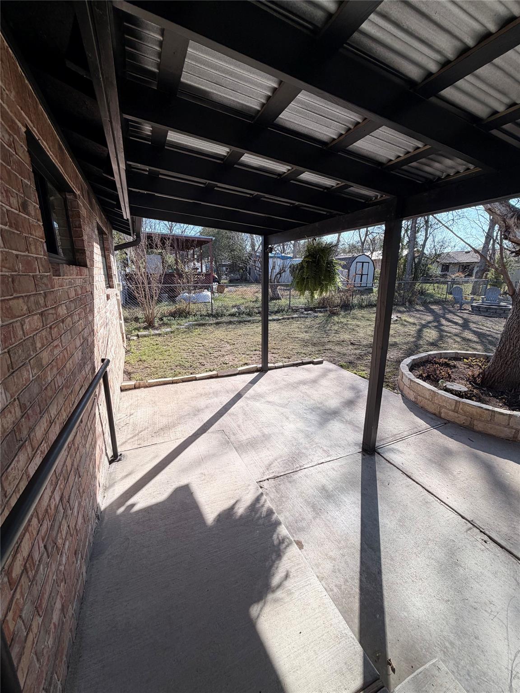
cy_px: 346
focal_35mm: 14
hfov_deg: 85.7
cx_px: 260
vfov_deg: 102.1
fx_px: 280
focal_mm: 2.22
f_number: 2.2
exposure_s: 1/760
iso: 40
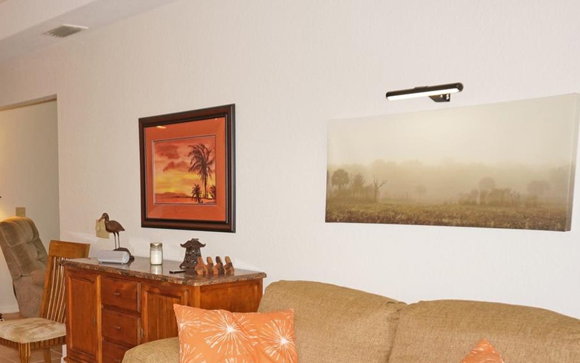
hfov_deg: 44.3
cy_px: 288
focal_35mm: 43
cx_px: 128
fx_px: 680
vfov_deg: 29.2
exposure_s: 1/160
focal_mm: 16
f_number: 4
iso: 400
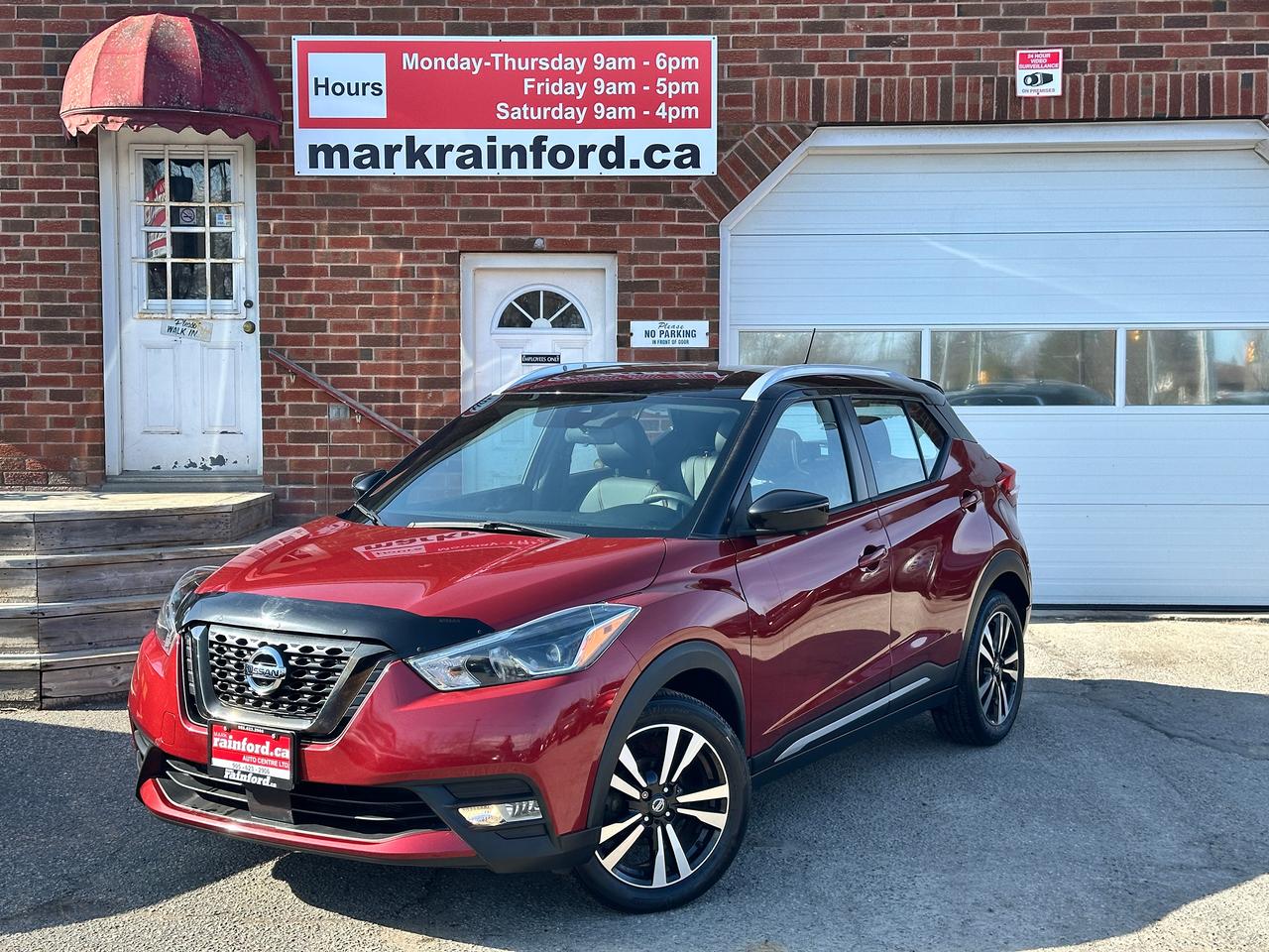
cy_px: 476
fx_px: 1760
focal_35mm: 48
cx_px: 634
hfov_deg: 39.7
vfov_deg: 30.3
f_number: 1.78
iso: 64
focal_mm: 6.86
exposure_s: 1/1199
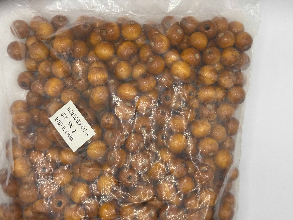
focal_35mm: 48
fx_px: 406
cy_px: 110
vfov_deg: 30.3
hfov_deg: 39.7
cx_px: 146
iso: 64
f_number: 1.78
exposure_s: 1/182
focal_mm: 6.76
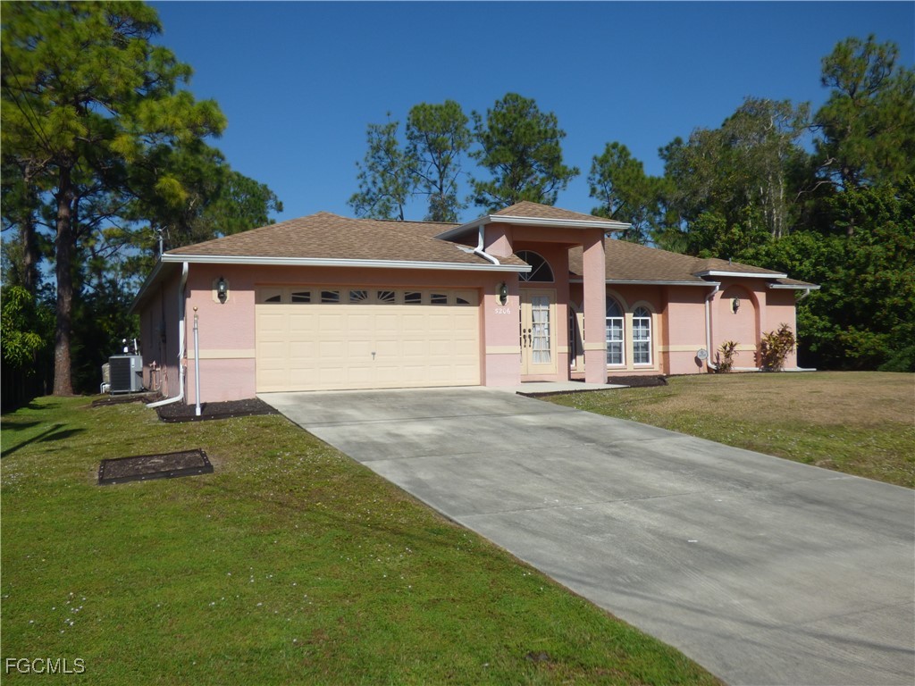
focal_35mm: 31
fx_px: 819
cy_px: 343
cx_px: 458
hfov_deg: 58.4
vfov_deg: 45.4
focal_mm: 5.53
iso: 100
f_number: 3.3
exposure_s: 1/2000
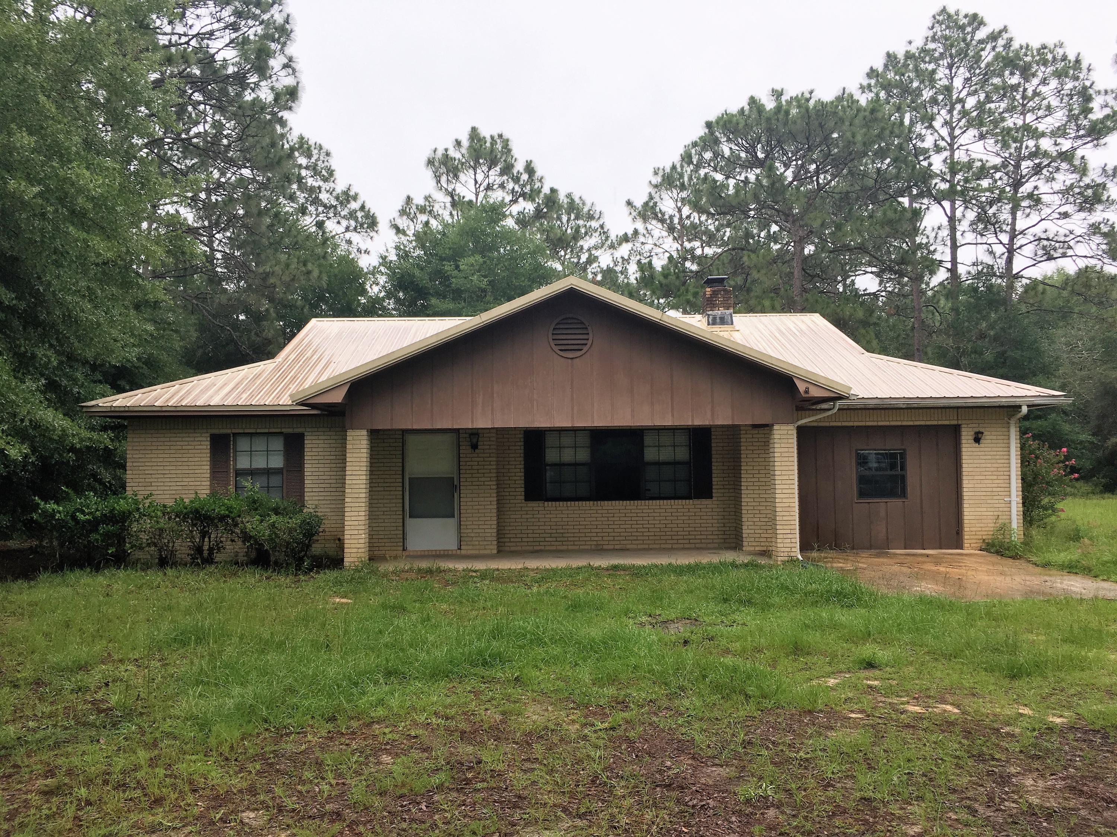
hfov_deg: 61.7
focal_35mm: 29
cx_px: 558
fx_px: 936
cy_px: 418
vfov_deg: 48.2
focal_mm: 4.15
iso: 32
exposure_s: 1/60
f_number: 2.2
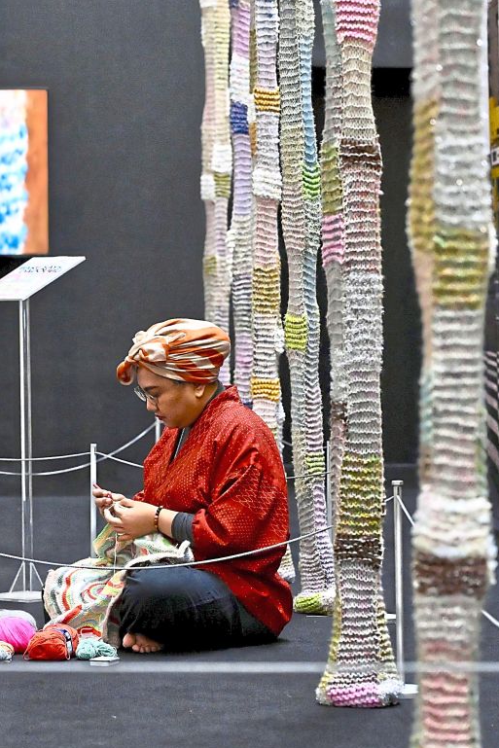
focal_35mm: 129
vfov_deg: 15.9
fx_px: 2681
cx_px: 120
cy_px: 384
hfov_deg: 10.6
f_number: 4
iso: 6400
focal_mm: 80
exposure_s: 1/320
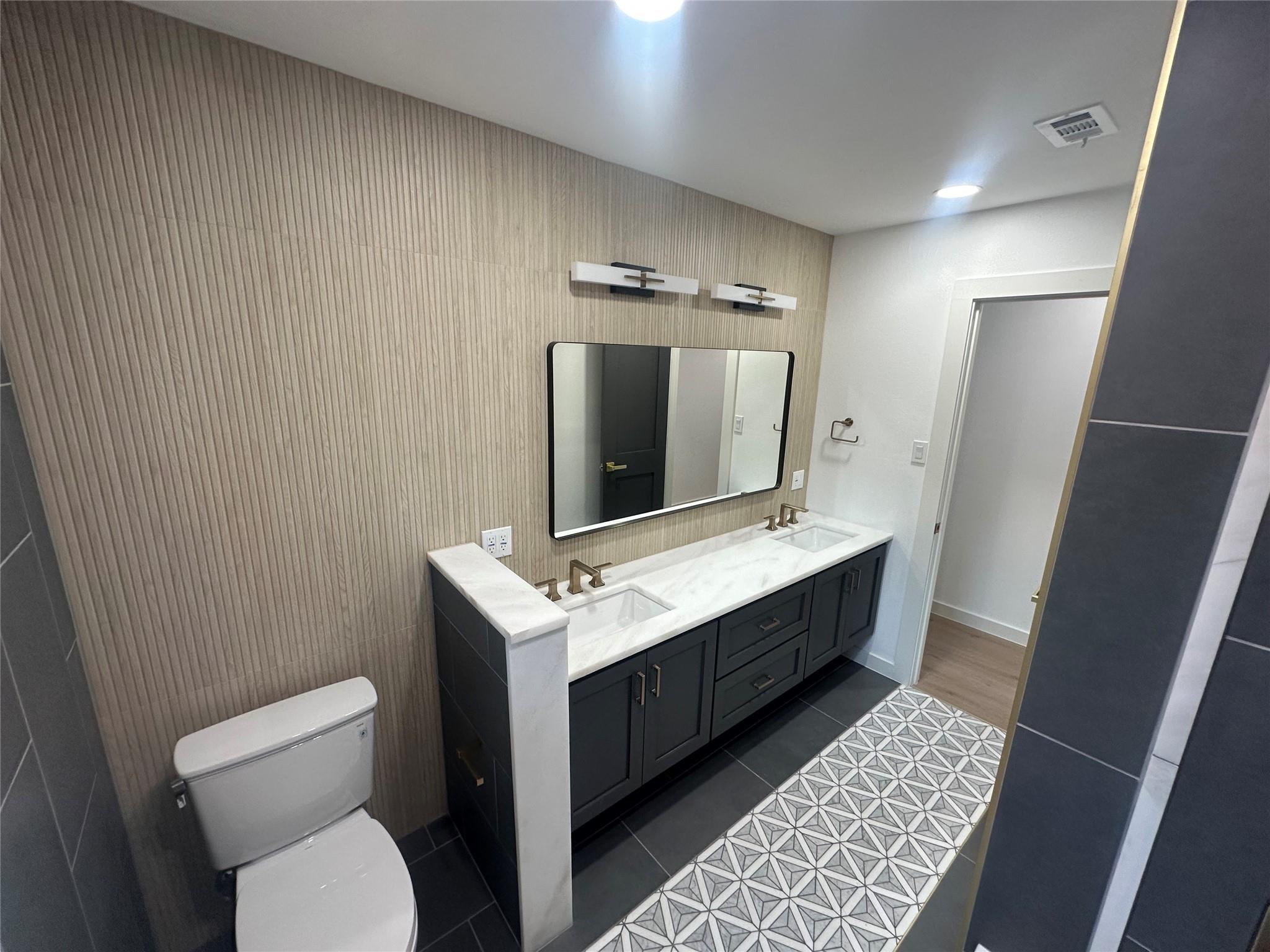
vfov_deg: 85.7
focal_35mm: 14
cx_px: 635
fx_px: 514
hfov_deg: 102.1
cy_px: 476
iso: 160
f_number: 2.2
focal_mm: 2.22
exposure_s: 1/120
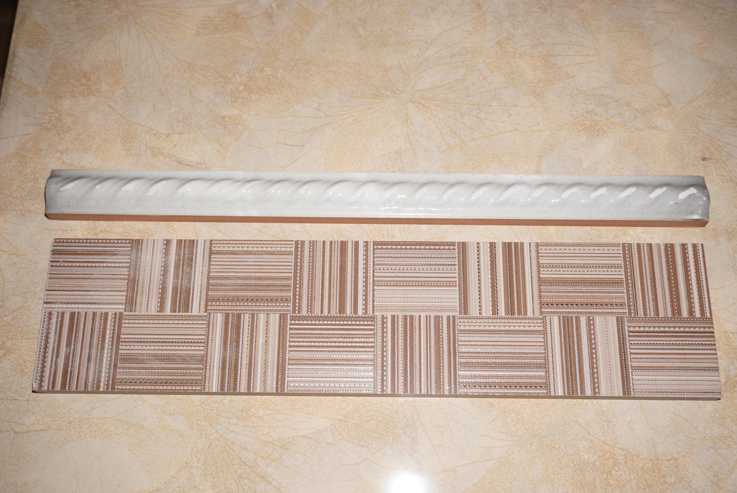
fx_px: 799
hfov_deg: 49.5
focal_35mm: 39
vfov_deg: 34.3
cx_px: 368
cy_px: 246
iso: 200
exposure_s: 1/60
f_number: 4.5
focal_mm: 26
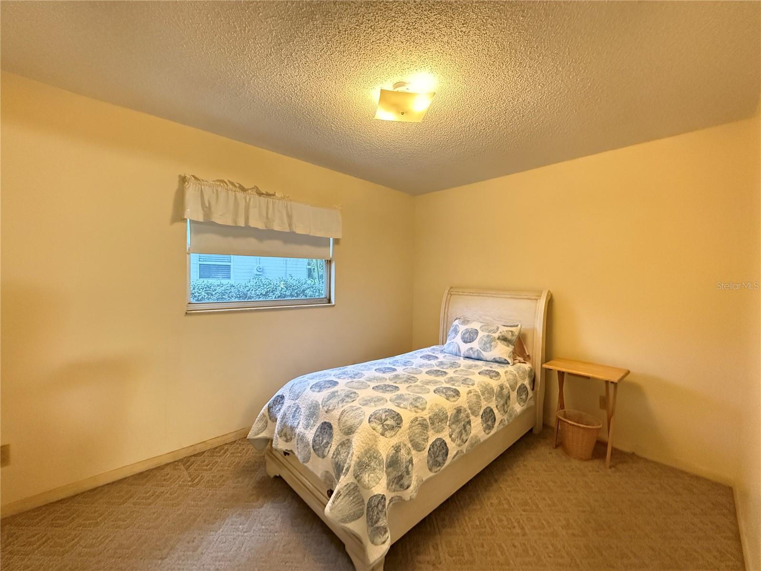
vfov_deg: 85.7
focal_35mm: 14
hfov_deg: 102.1
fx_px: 308
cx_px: 380
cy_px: 286
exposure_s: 1/60
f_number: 2.2
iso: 1250
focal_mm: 2.22
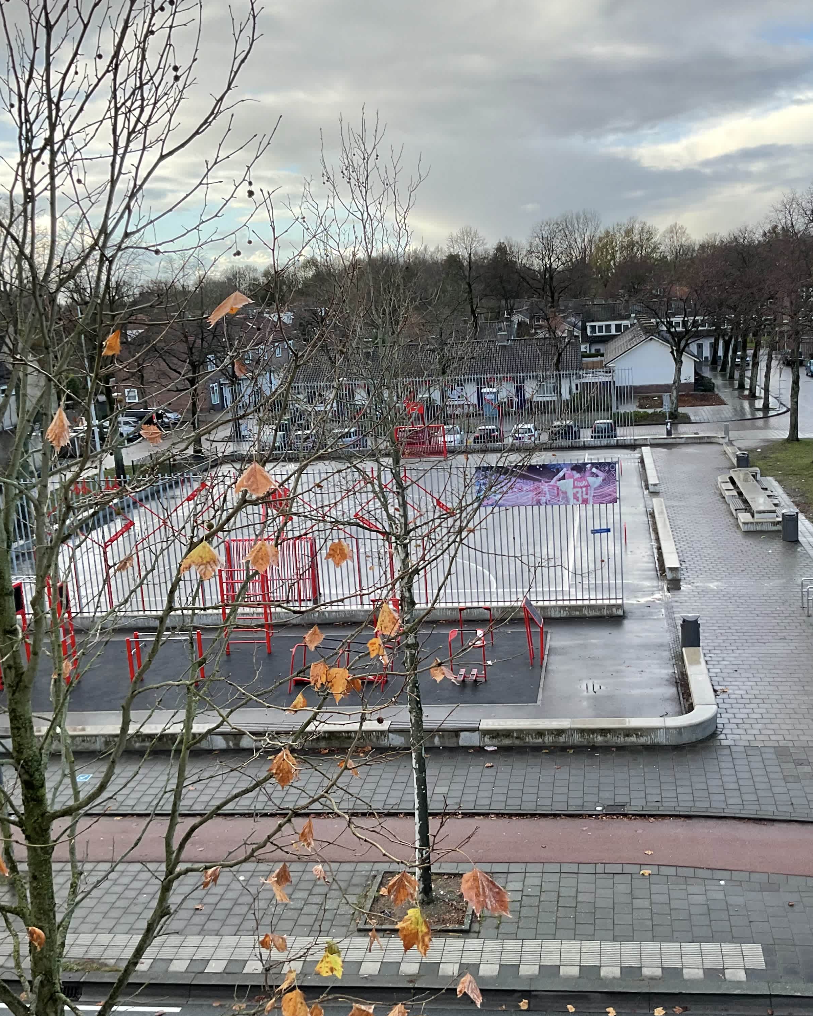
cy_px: 511
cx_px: 485
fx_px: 1143
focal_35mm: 38
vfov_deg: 47.9
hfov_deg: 39.0
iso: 16
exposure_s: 1/287
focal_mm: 3
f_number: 1.8
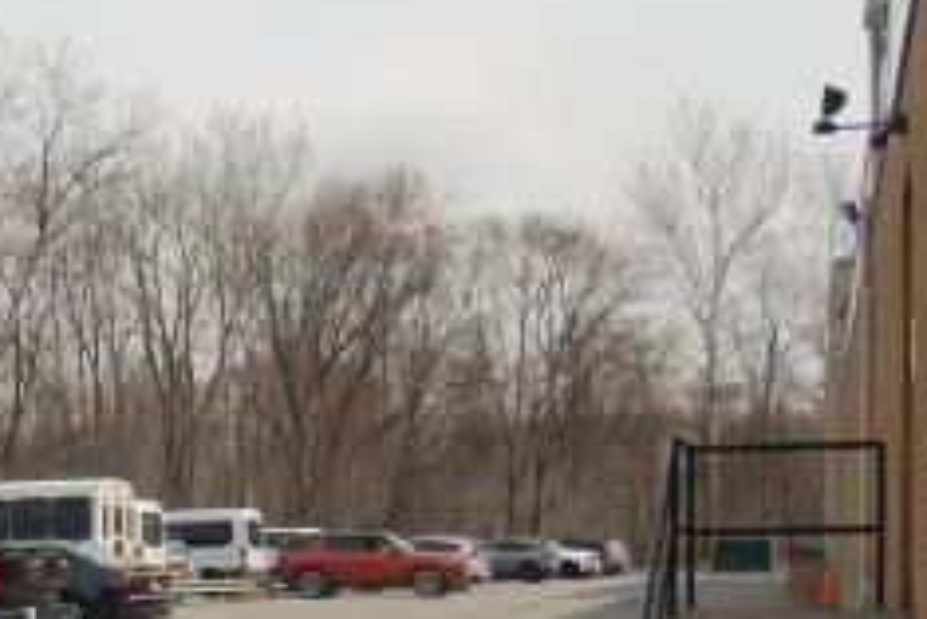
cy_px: 603
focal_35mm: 68
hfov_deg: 28.7
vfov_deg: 19.5
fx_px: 1752
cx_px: 130
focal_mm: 4.3
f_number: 7.5
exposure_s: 1/320
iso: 64
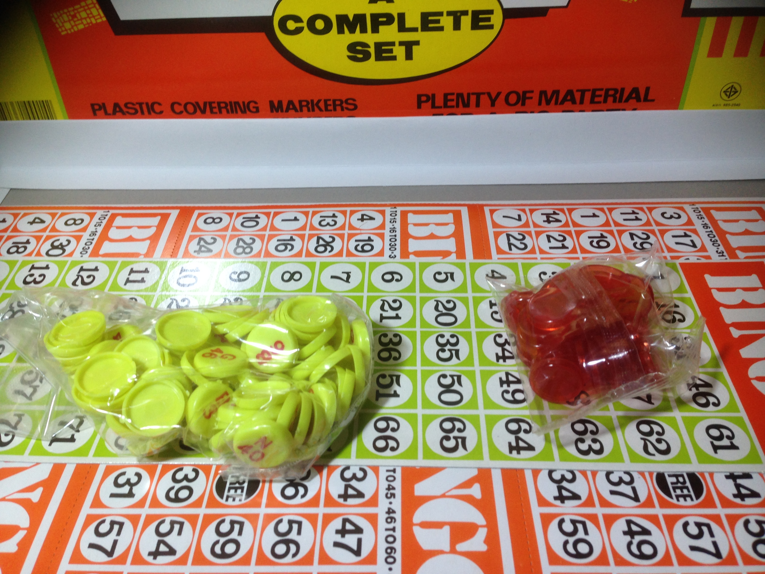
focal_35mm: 33
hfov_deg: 55.4
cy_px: 287
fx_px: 729
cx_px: 382
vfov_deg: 42.9
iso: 64
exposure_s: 1/40
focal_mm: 4.12
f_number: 2.4
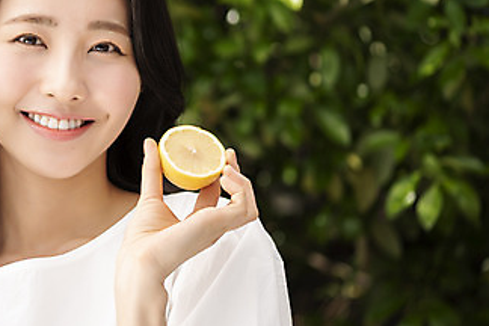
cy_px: 104
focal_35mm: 194
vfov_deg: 7.1
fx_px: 2635
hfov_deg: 10.5
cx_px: 45
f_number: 4
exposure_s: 1/400
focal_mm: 105
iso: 100
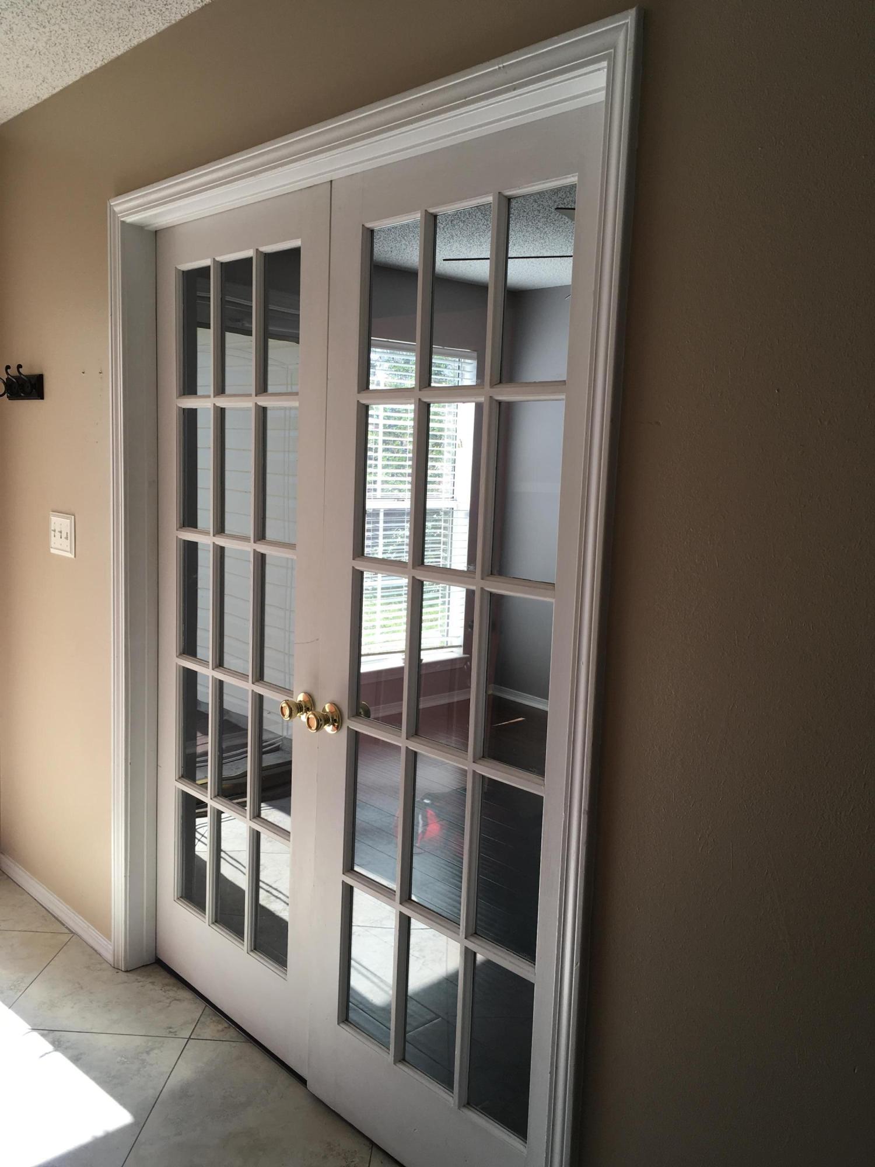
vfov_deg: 61.7
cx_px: 438
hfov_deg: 48.2
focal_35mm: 29
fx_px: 977
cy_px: 584
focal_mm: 4.15
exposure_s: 1/163
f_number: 2.2
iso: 25
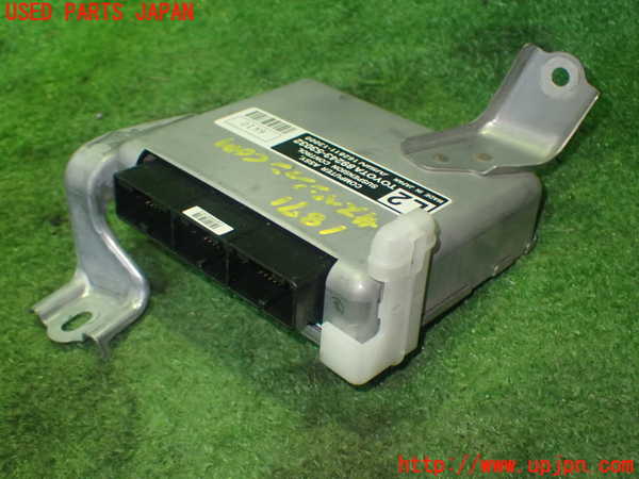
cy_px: 240
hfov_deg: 40.4
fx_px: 868
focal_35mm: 47
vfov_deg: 30.9
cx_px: 320
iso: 800
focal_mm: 8.4
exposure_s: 1/30
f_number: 3.1
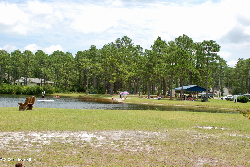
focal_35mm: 48
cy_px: 84
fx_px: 334
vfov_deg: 28.1
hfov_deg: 41.1
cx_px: 125
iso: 100
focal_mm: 32
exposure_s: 1/200
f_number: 7.1
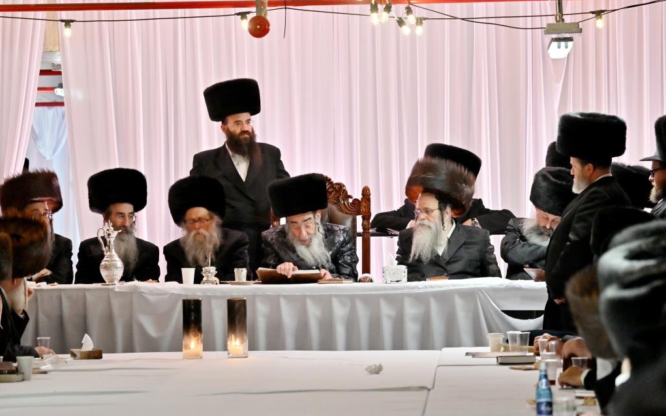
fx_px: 3340
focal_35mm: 184
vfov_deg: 7.1
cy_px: 220
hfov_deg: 11.4
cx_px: 333
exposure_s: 1/160
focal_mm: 120
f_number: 4
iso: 1250
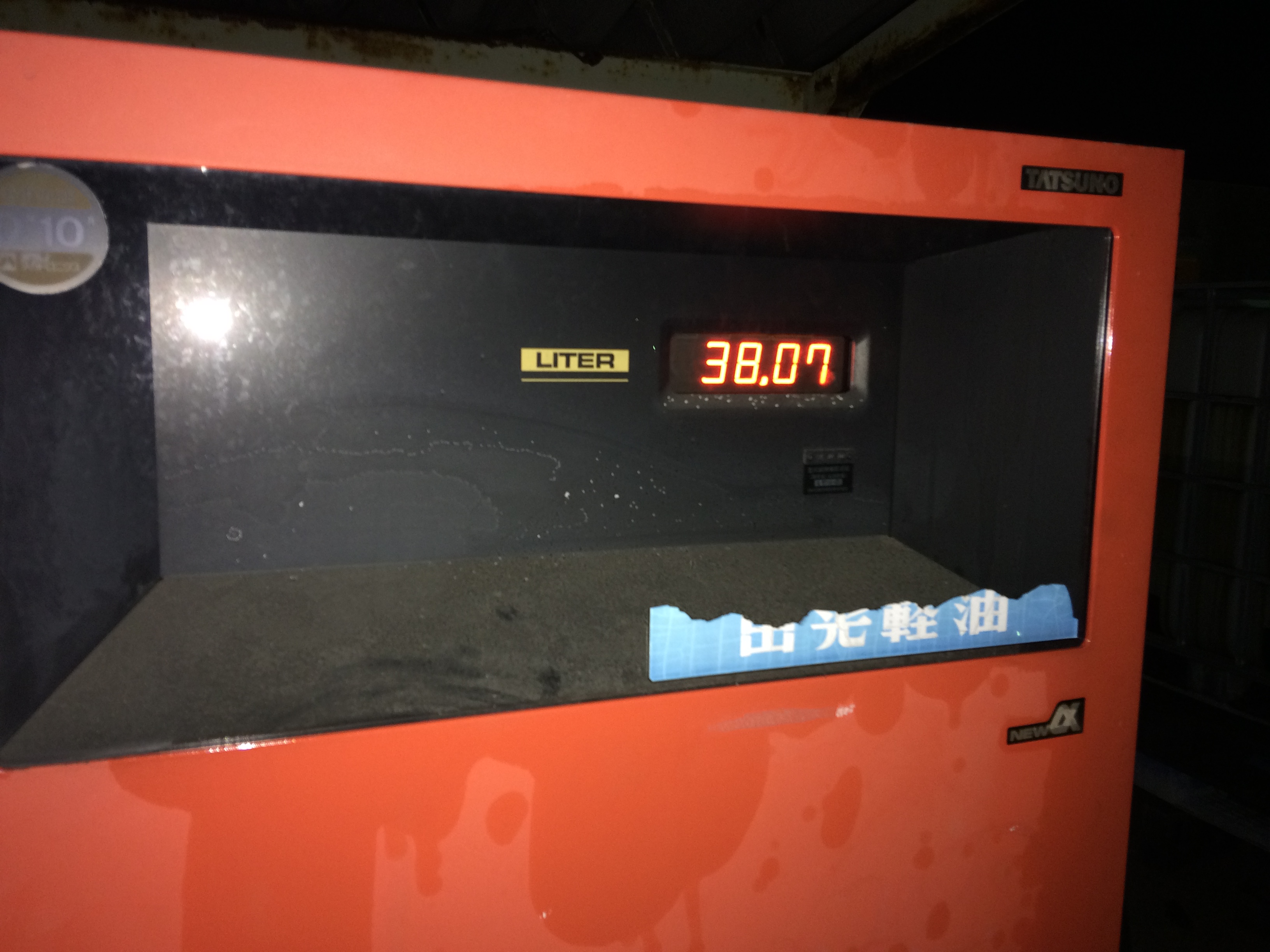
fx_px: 1064
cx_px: 635
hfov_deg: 61.7
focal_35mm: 29
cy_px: 476
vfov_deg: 48.2
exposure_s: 1/16
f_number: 2.2
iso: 100
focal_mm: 4.15
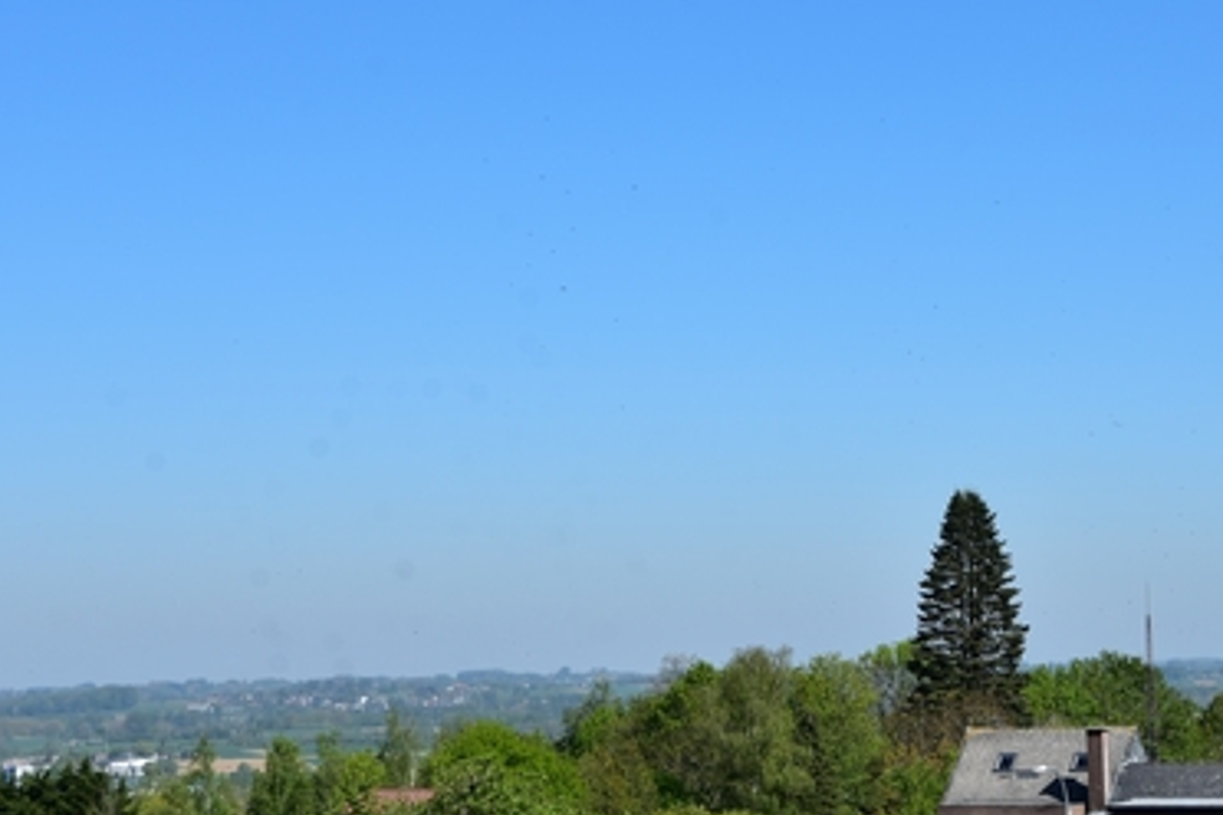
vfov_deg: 14.9
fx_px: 3125
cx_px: 898
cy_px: 411
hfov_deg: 22.0
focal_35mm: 92
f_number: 11
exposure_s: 1/160
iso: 100
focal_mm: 38
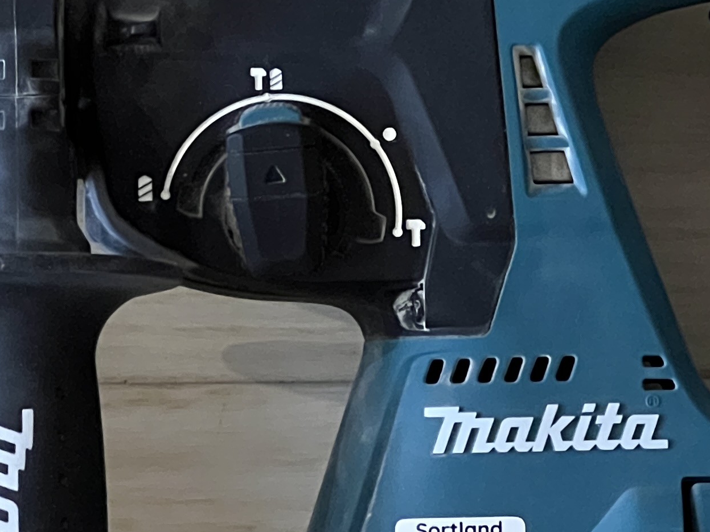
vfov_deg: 6.0
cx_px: 169
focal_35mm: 249
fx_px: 5107
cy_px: 117
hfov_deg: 7.9
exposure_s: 1/30
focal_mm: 9
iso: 1000
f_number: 2.8
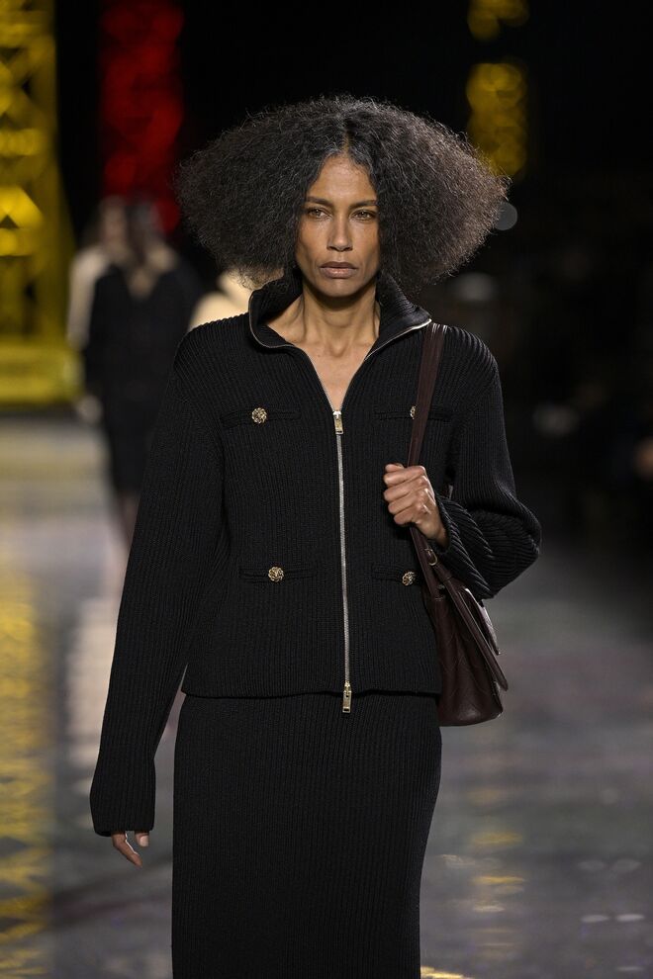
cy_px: 490
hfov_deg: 6.9
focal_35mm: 200
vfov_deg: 10.3
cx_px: 326
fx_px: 5441
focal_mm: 200
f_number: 4.5
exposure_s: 1/640
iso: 2000
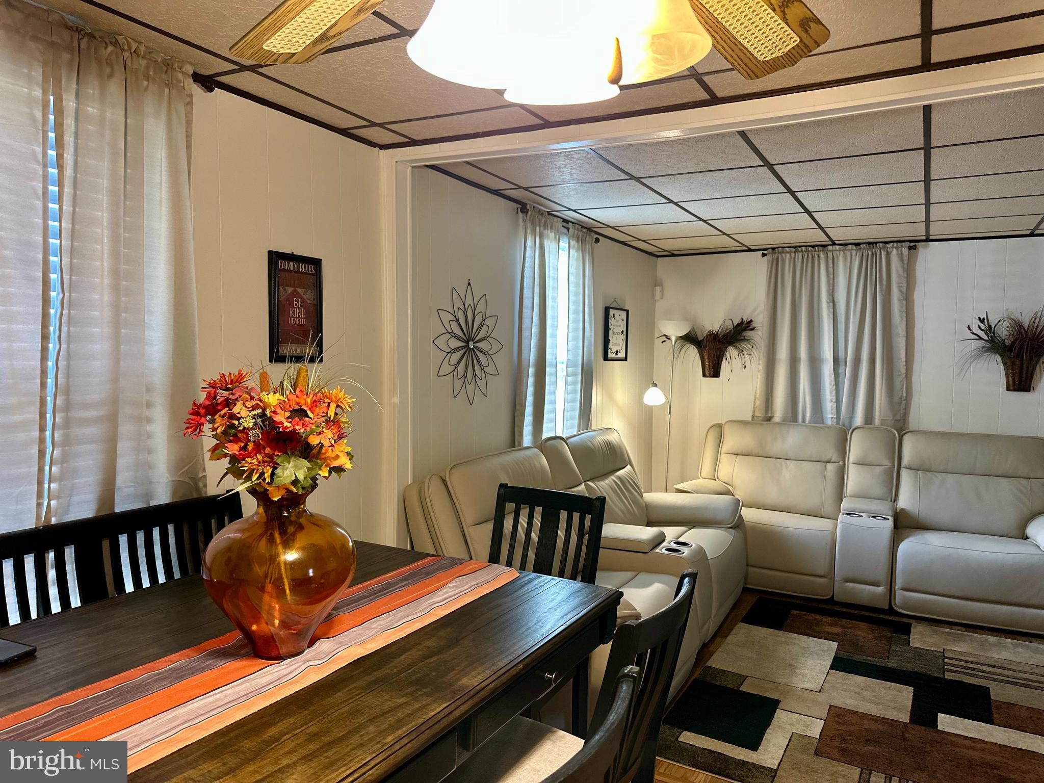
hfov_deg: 71.6
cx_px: 522
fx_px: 724
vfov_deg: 56.8
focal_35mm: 24
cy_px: 392
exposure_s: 1/60
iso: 400
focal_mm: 6.86
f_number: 1.78
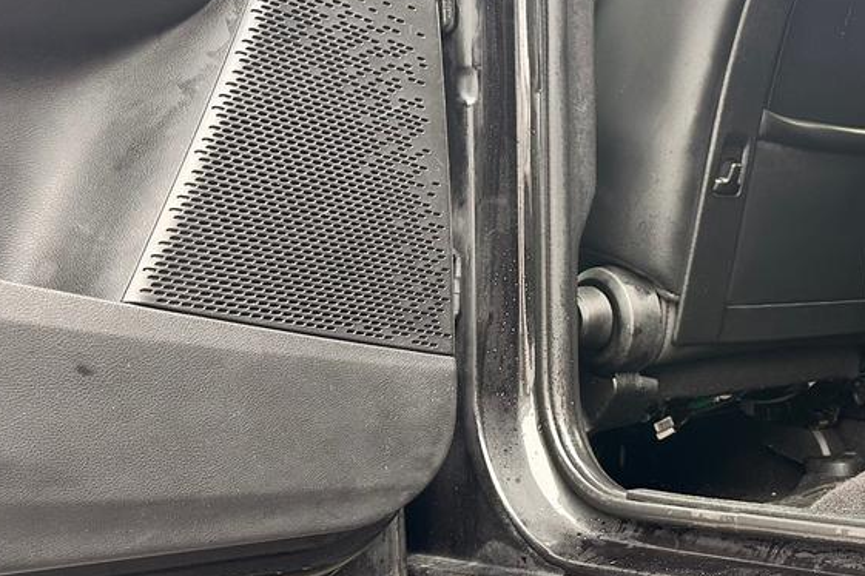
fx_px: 1369
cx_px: 820
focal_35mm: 57
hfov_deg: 32.8
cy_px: 334
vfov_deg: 23.8
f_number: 1.78
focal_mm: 6.86
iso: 125
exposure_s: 1/136
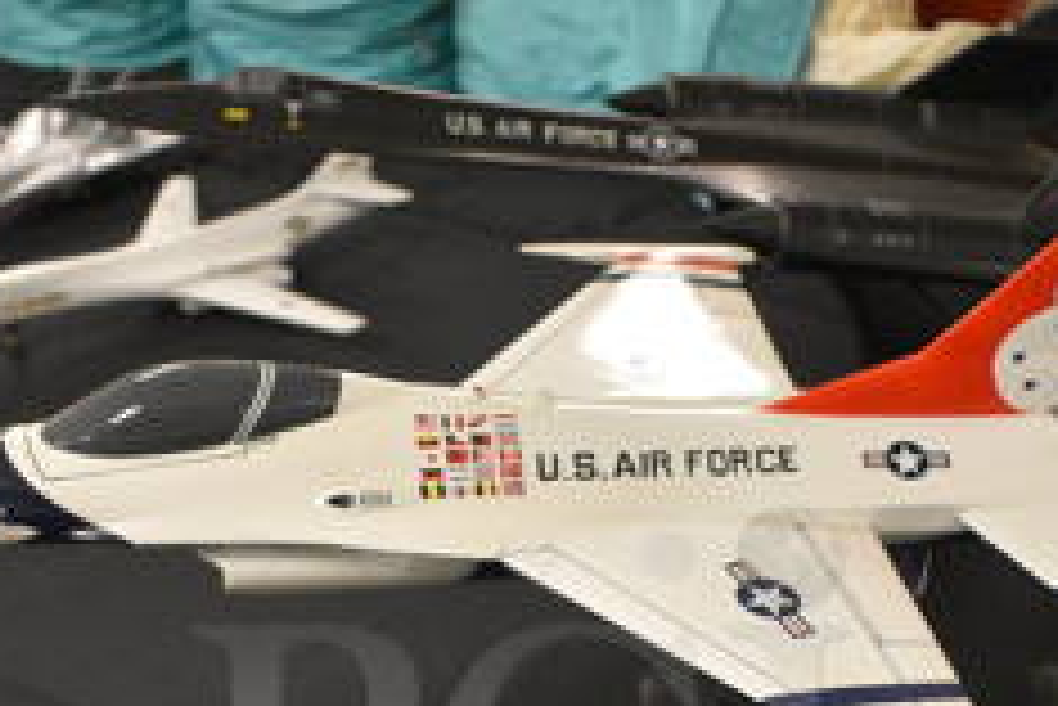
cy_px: 737
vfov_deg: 18.9
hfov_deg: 28.8
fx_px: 2058
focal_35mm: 70
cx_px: 527
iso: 3200
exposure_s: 1/125
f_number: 3.5
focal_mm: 18
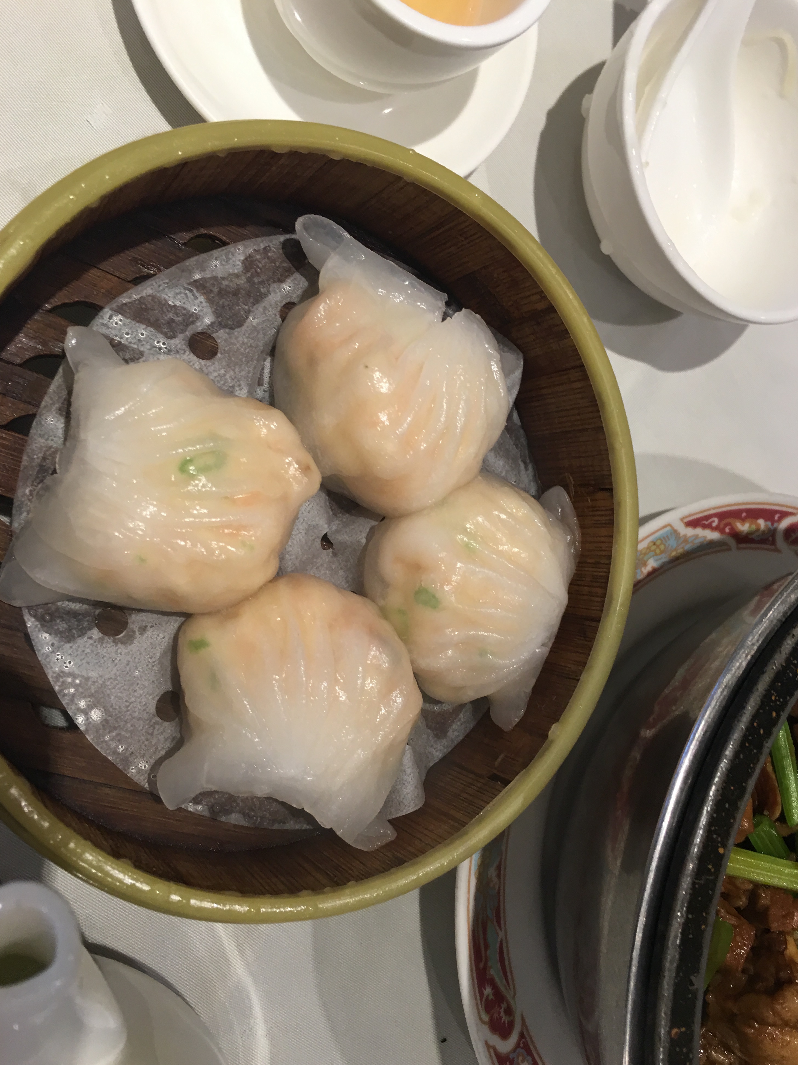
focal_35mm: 30
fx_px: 922
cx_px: 401
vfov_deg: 60.0
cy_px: 545
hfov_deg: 46.8
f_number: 2.2
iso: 25
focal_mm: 4.15
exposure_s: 1/15
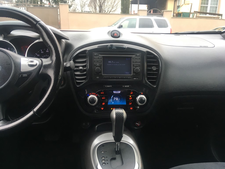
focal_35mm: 29
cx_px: 112
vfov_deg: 48.2
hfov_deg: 61.7
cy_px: 84
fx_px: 188
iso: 25
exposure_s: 1/40
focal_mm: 4.15
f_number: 2.2
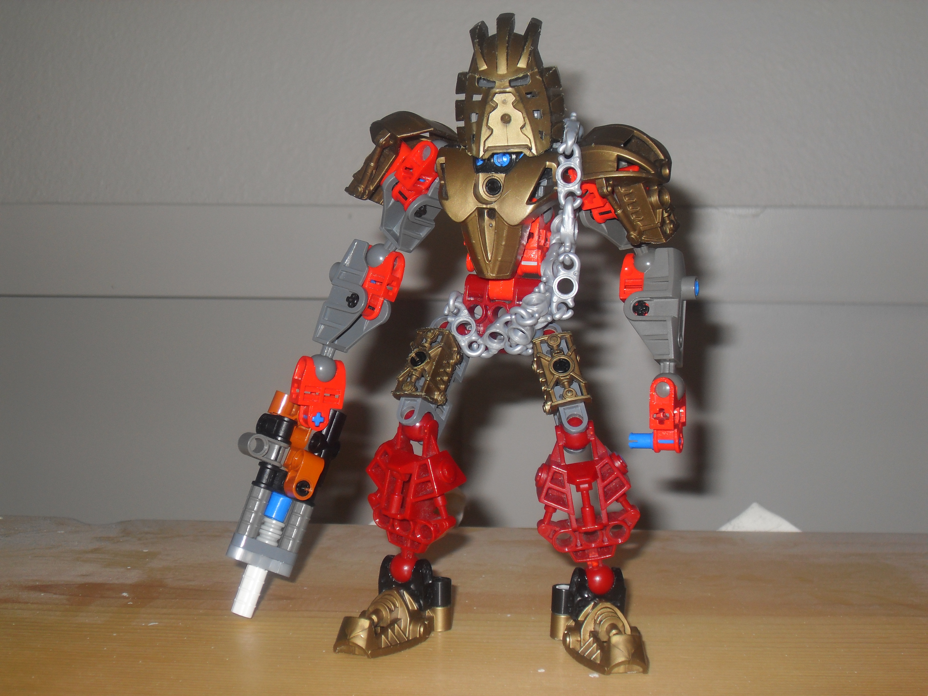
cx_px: 464
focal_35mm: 59
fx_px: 1582
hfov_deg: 32.7
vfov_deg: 24.8
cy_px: 348
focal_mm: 10.1
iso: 100
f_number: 3.7
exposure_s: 1/60
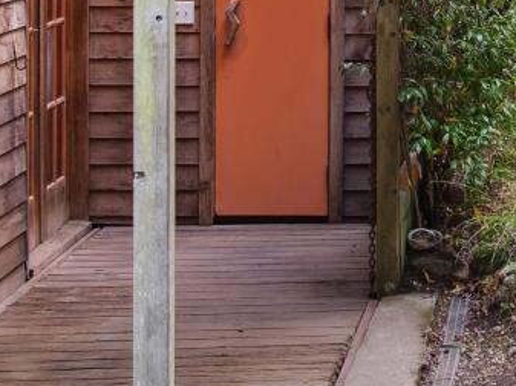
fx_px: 2234
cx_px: 600
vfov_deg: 9.6
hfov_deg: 12.9
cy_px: -207
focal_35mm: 150
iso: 400
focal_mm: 35
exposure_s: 1/10
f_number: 8
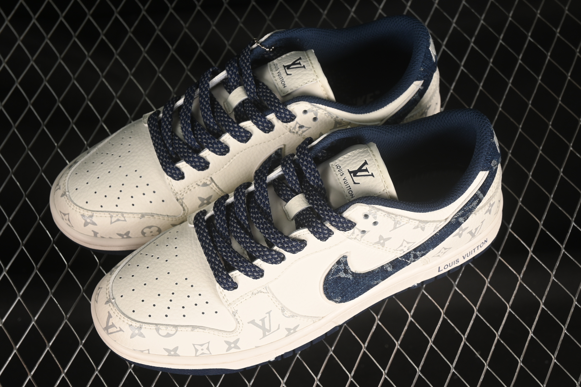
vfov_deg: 18.2
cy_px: 194
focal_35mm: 75
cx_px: 290
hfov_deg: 27.0
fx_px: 1210
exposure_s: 1/80
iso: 160
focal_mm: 50
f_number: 7.1
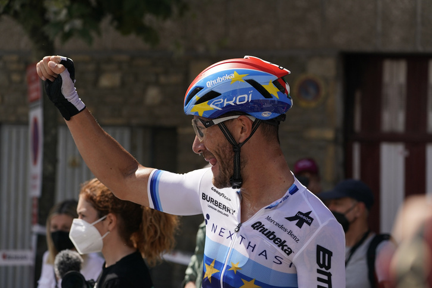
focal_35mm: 109
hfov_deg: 18.8
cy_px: 144
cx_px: 216
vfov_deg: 12.6
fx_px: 1308
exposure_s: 1/1000
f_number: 5.6
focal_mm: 109
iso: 320
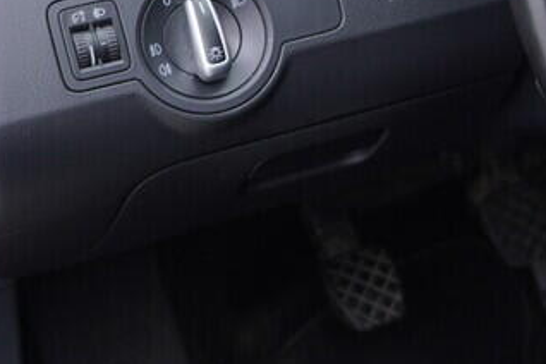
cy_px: -99
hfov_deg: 16.7
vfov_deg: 11.5
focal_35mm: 116
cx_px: 694
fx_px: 1759
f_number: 2.8
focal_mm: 24
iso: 160
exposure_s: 1/40
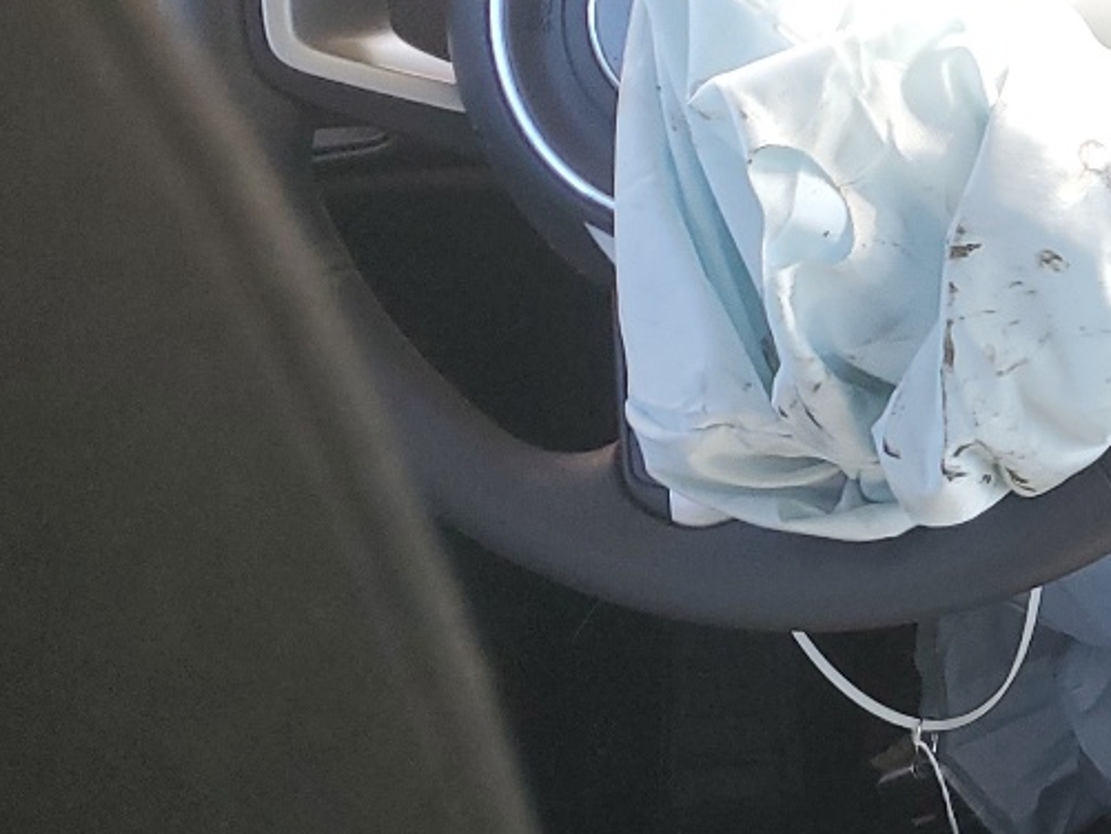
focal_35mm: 83
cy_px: 592
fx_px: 2665
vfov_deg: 17.7
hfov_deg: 20.5
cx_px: 1612
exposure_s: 1/120
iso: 79
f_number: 1.5
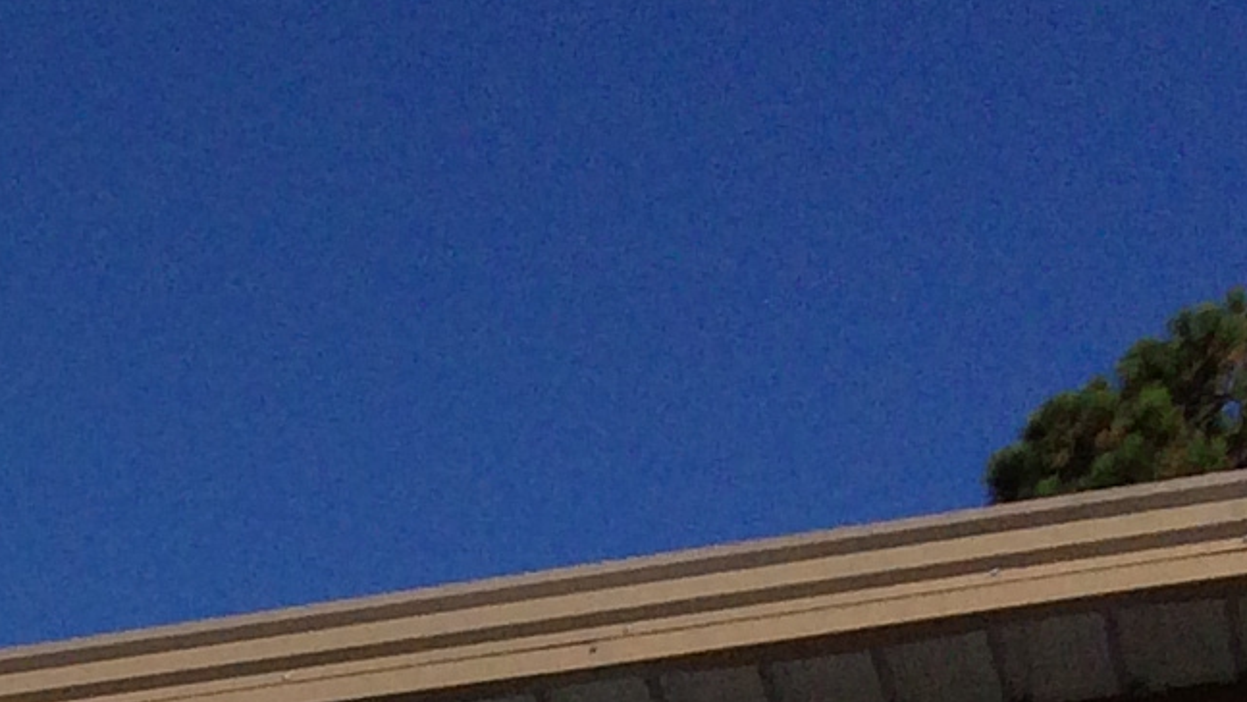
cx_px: -838
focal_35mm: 165
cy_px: 1954
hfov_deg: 12.2
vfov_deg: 6.8
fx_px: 5456
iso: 40
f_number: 2.2
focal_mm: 4.12
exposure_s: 1/10309
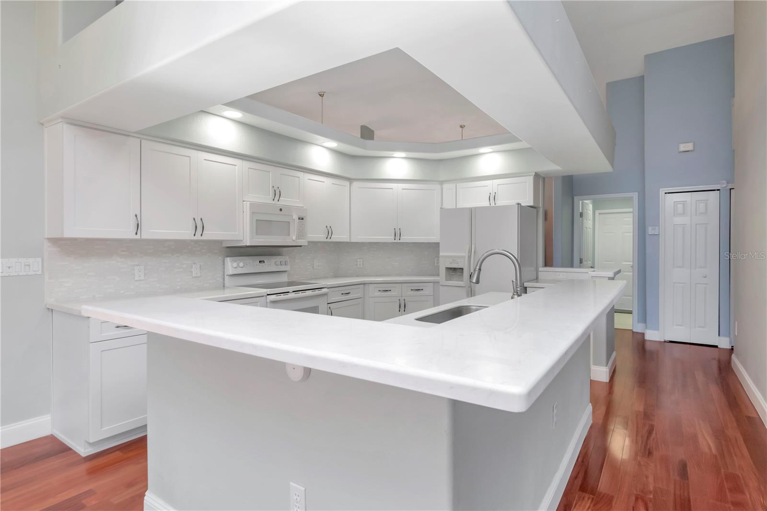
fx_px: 415
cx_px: 384
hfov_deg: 85.4
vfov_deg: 63.2
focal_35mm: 20
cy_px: 256
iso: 1000
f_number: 10
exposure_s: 1/40
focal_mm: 13
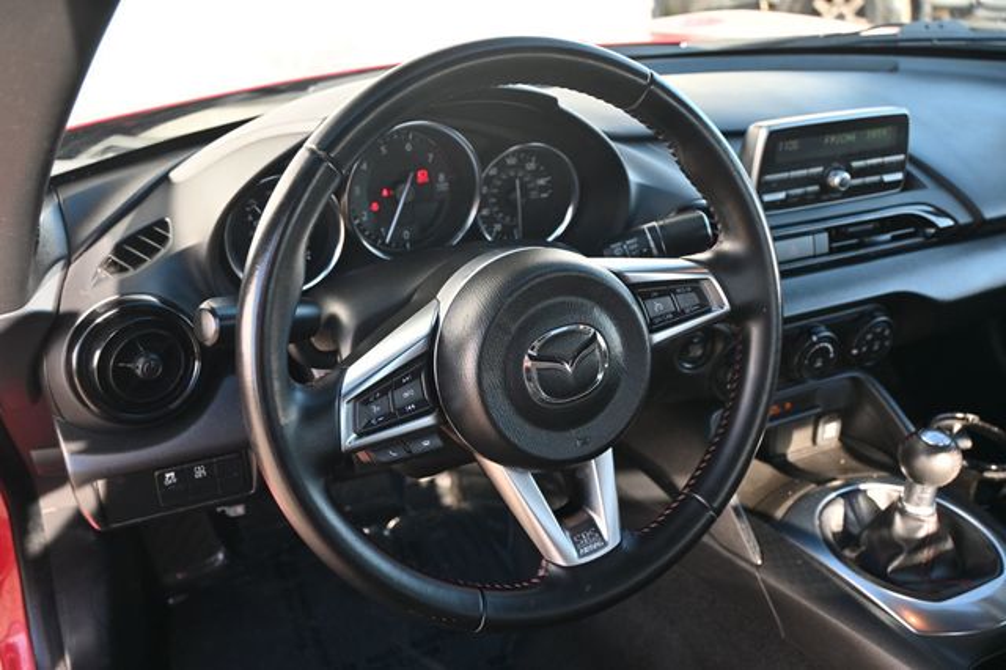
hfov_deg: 60.7
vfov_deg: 42.6
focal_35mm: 31
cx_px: 503
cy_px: 335
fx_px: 859
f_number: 3.8
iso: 400
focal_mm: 20.5
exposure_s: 1/200
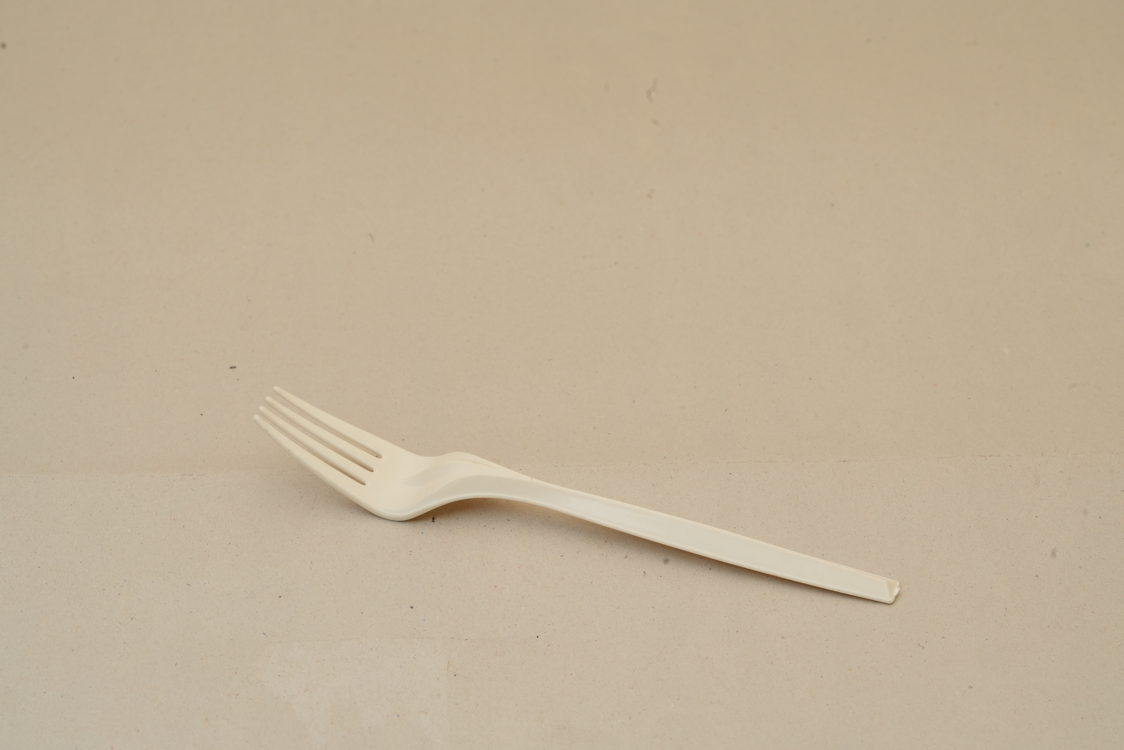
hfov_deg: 22.6
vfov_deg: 15.2
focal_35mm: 90
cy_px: 375
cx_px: 562
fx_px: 2810
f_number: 14
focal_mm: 90
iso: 500
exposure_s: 1/30
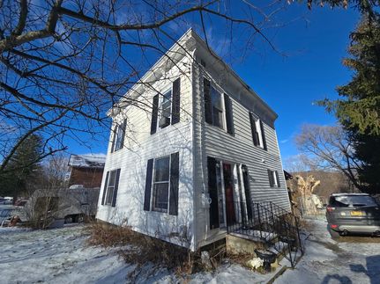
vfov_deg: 89.9
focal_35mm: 13
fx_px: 143
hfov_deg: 106.2
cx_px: 190
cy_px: 142
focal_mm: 2.2
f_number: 2.2
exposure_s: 1/2204
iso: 50
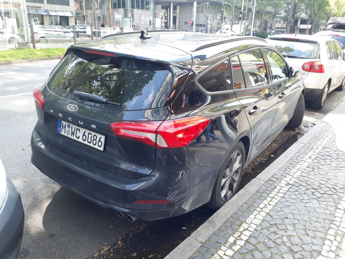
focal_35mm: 27
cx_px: 172
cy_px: 130
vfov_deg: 51.4
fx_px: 269
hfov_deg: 65.3
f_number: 1.9
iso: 40
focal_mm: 3.6
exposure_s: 1/100
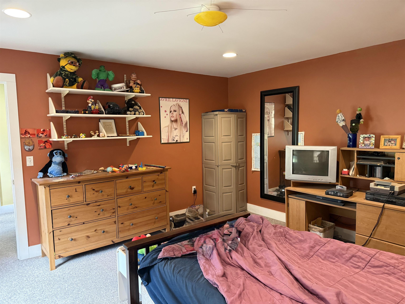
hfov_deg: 71.6
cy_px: 152
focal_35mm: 24
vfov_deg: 56.8
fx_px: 281
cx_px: 202
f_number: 1.78
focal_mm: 6.76
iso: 500
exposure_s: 1/60
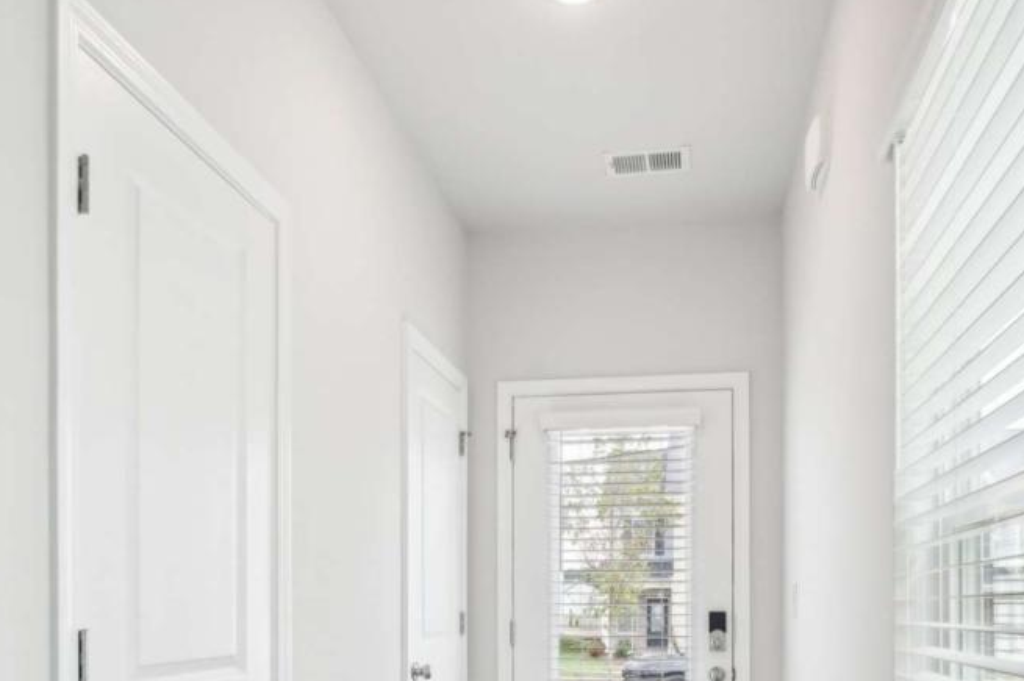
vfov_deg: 37.5
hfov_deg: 57.2
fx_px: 938
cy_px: 606
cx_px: 517
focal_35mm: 33
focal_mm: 18
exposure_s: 1/25
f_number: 8
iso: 400
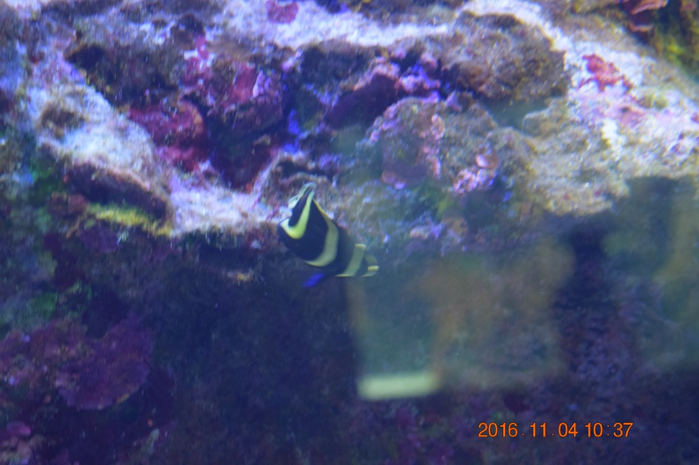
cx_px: 350
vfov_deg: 16.5
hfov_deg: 24.6
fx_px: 1601
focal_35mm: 82
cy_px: 232
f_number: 5.6
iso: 1600
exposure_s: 1/25
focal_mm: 55
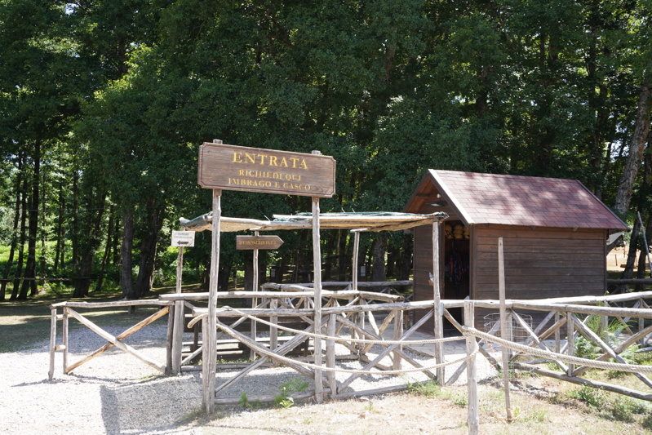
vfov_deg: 40.0
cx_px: 326
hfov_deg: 57.2
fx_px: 598
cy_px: 218
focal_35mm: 33
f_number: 5.6
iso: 100
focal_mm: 22
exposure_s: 1/100
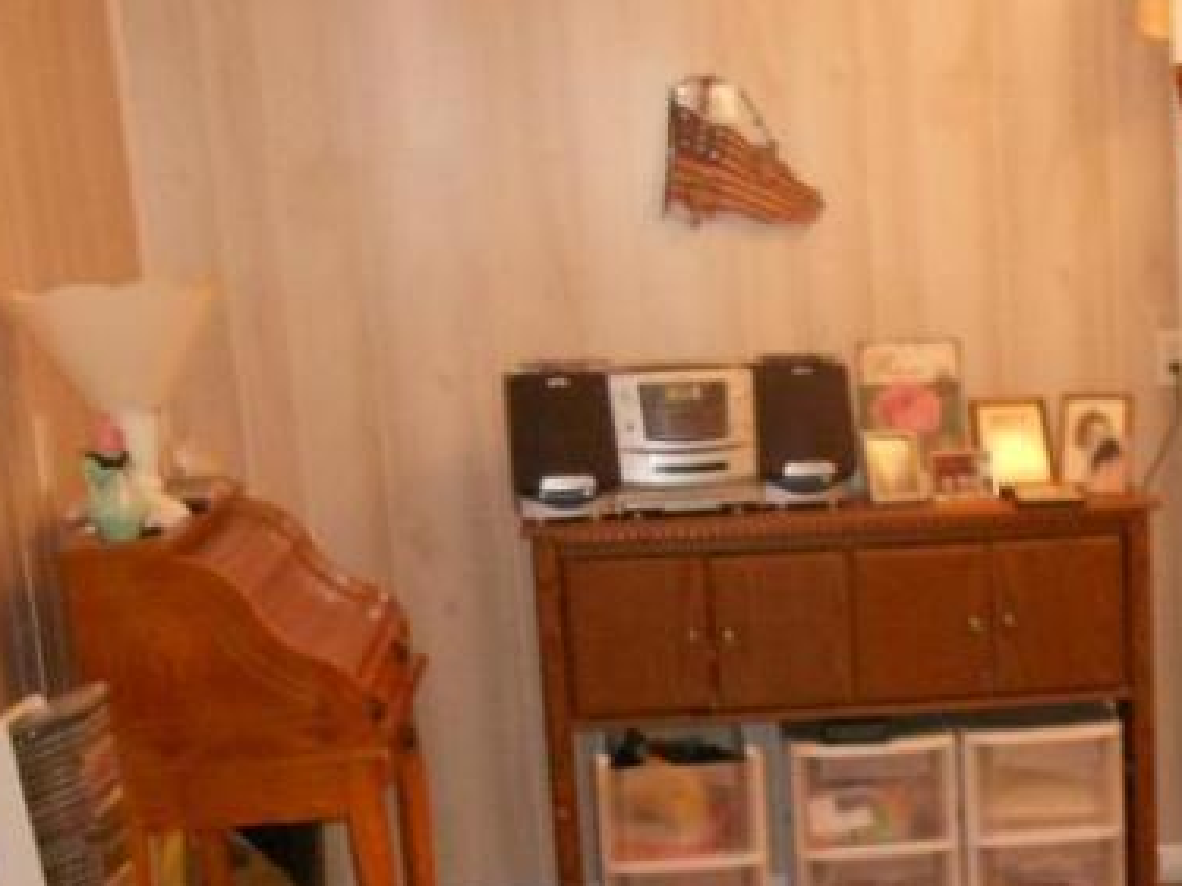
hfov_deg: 26.3
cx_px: 1119
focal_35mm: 71
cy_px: 754
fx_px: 2424
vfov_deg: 20.4
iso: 320
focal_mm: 4.6
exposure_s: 1/25
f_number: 3.2
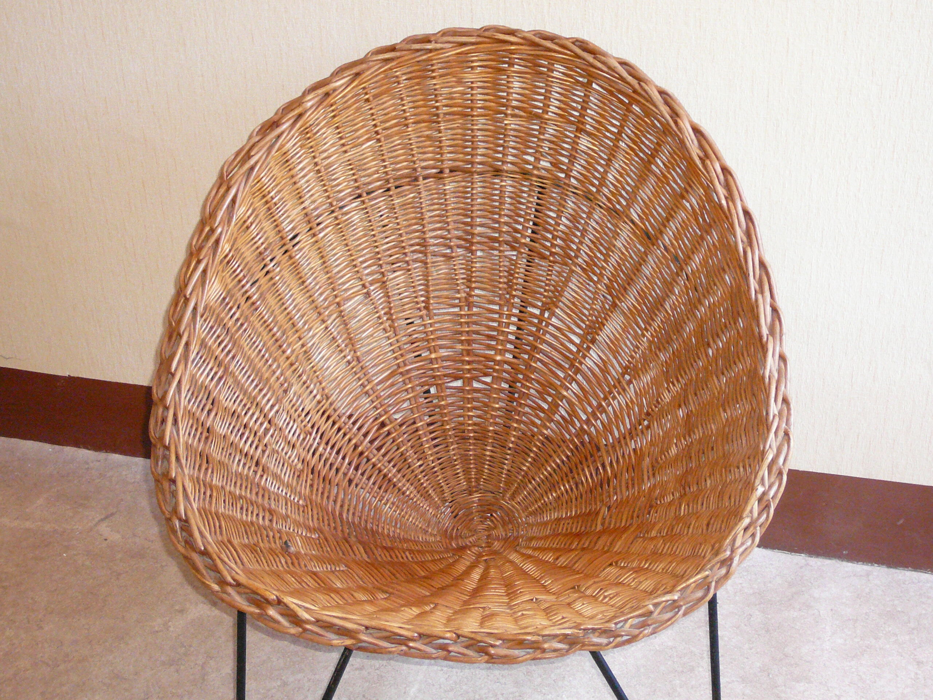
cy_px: 350
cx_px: 466
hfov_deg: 32.7
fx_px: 1590
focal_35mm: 59
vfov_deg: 24.8
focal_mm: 8.7
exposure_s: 1/30
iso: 400
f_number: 3.5
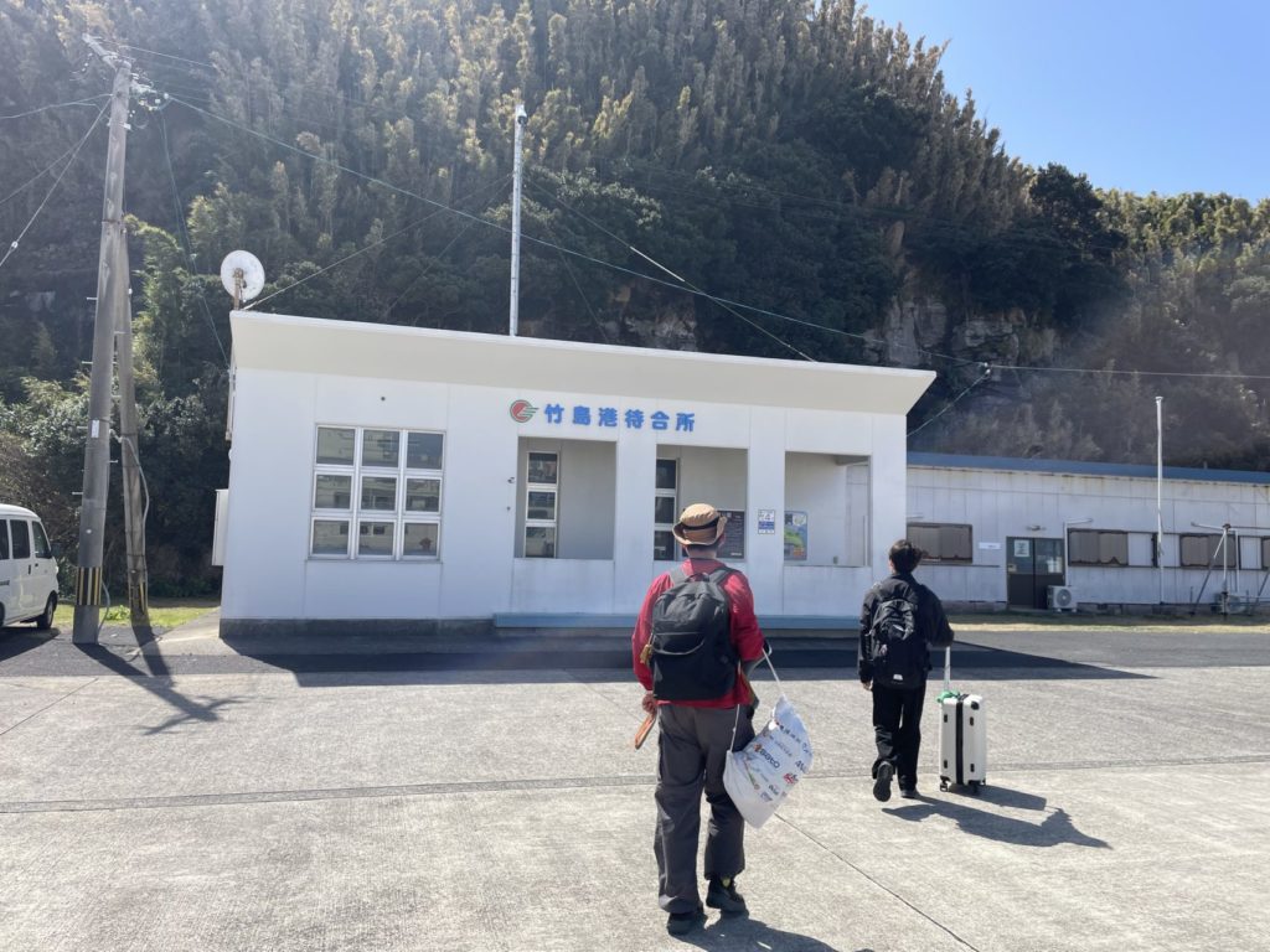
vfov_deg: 53.1
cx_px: 635
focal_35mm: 26
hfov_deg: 67.3
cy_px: 476
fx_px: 954
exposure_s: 1/2681
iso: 32
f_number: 1.6
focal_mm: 4.2
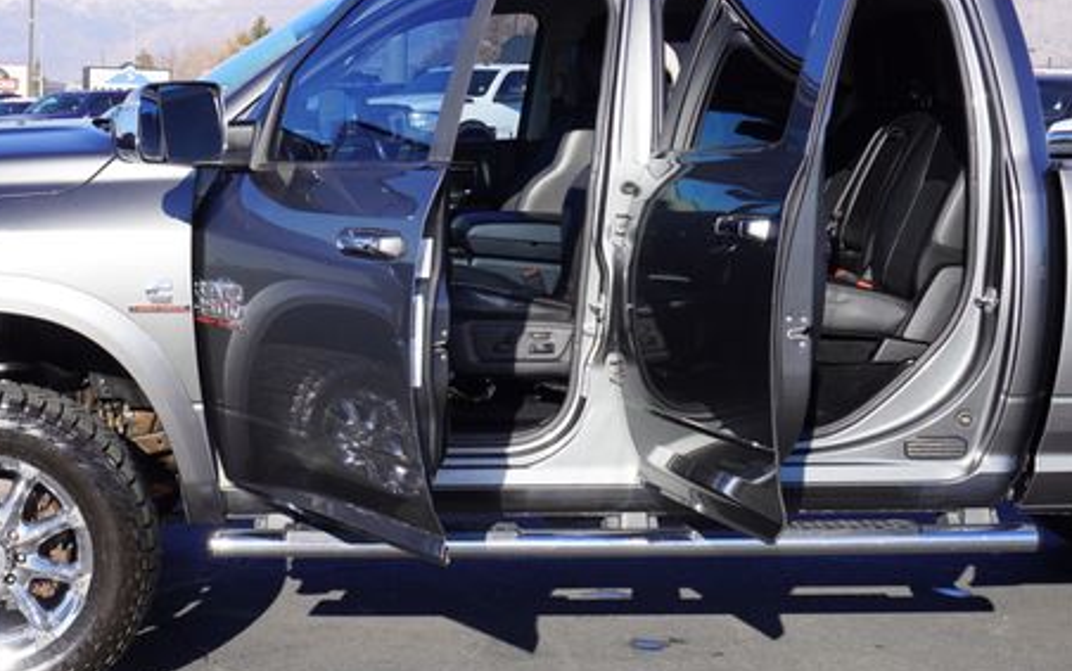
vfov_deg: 20.0
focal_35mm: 65
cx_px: 363
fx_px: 1900
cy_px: 318
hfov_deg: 31.3
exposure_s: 1/125
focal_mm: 30
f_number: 9
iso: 100
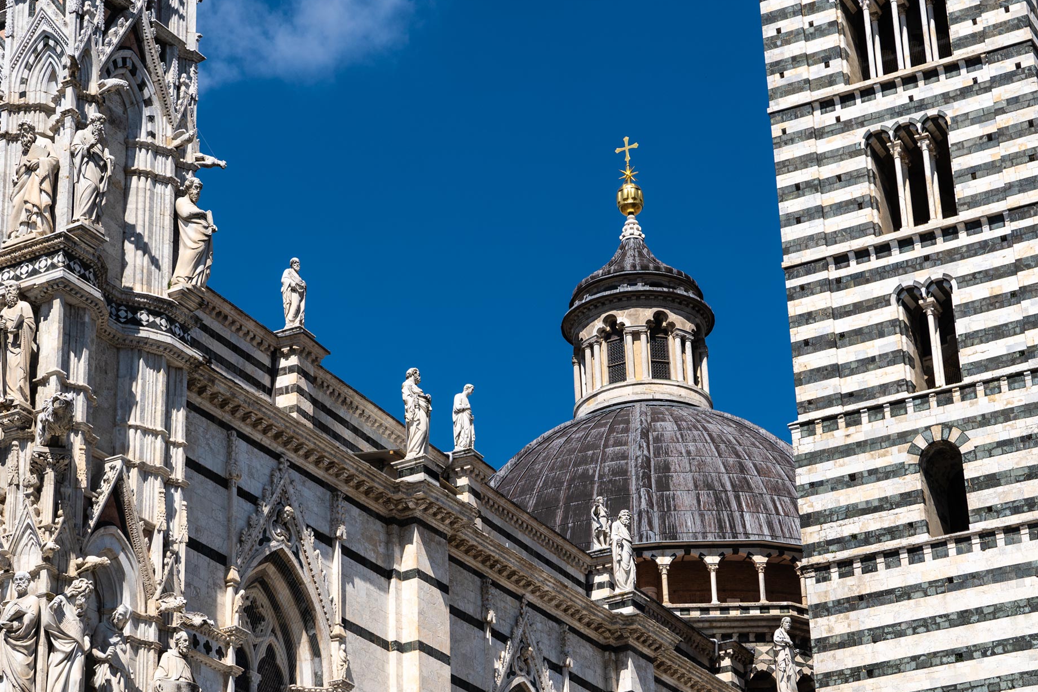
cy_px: 344
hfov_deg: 23.1
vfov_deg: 15.5
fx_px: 2537
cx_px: 523
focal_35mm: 88
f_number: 5.6
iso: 100
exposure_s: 1/1000
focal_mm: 50
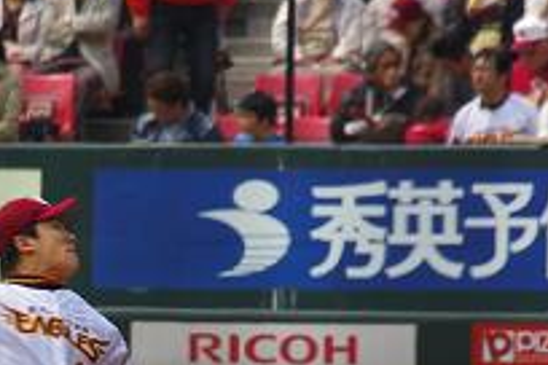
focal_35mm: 995
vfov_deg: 1.4
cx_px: 89
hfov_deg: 2.1
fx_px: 15145
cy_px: 365
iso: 200
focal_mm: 300
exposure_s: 1/250
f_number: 9.5
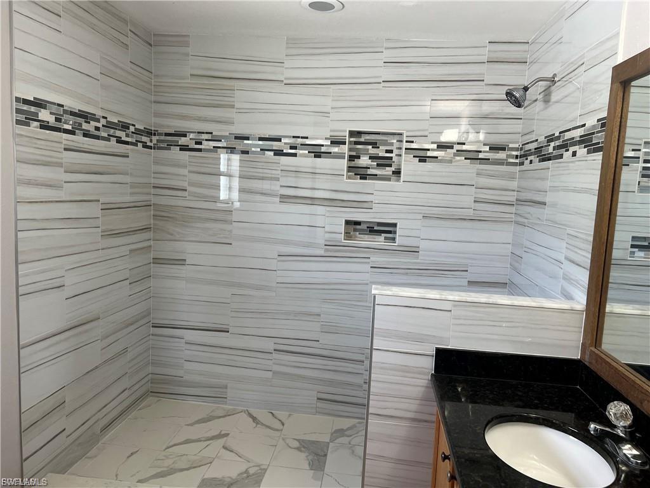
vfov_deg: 53.1
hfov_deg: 67.3
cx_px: 325
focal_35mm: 26
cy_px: 244
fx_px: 488
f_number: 1.5
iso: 100
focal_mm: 5.7
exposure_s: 1/120
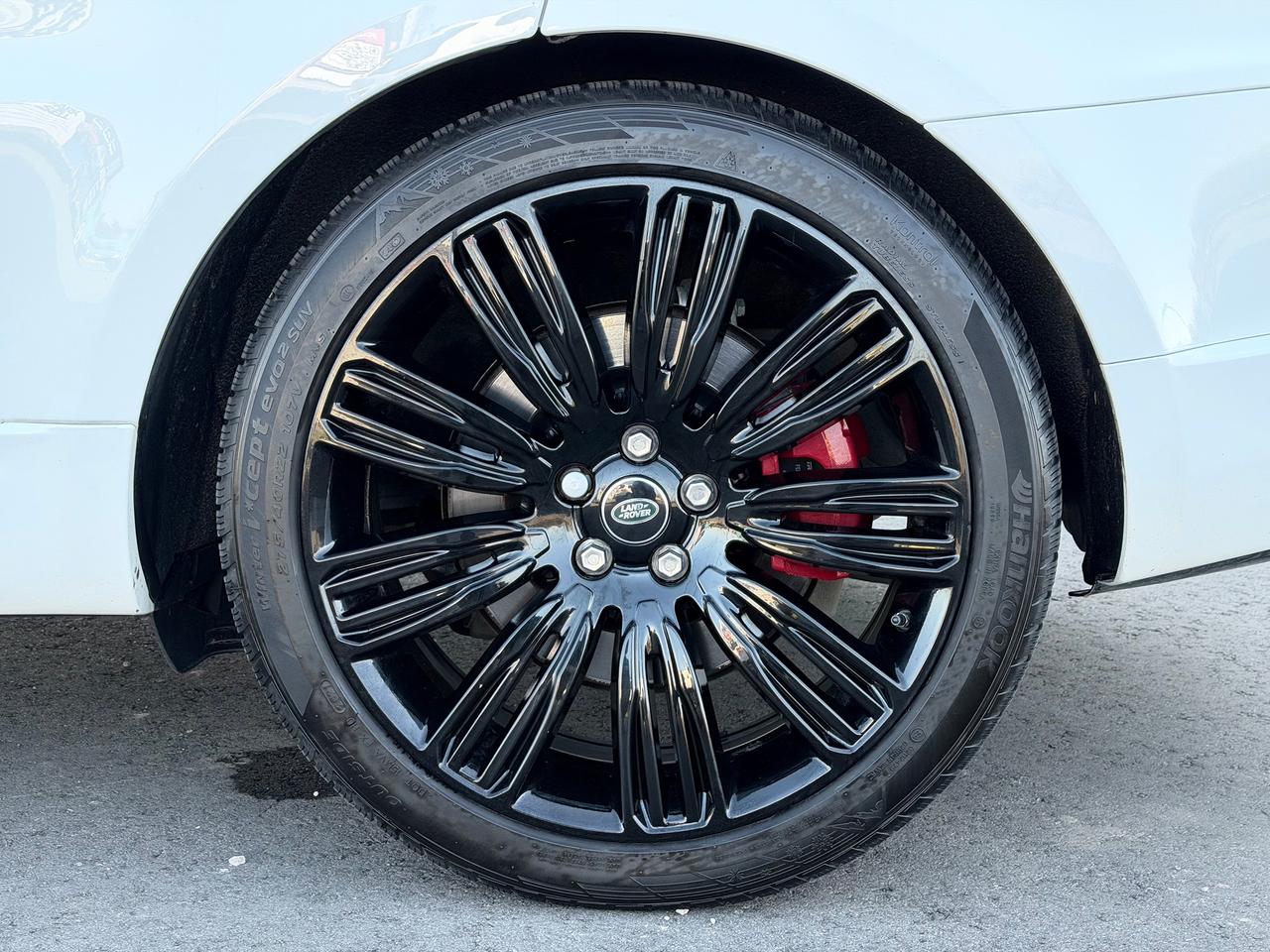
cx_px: 635
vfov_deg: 30.3
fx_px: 1761
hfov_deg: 39.7
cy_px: 476
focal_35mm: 48
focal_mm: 6.76
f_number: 1.78
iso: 125
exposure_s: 1/209
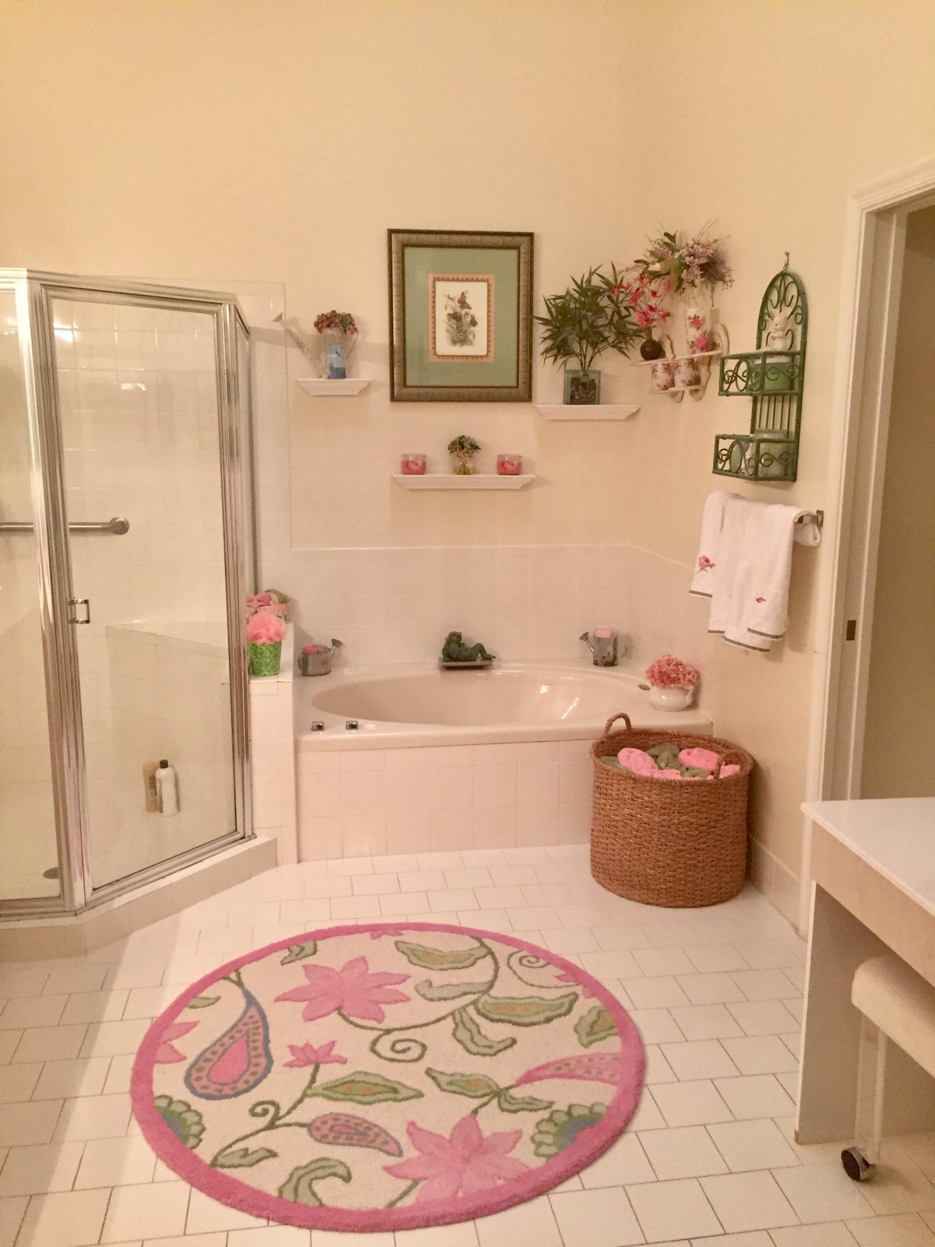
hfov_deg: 48.2
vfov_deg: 61.7
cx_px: 468
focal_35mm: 29
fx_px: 1044
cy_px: 624
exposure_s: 1/30
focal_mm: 4.15
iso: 125
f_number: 2.2
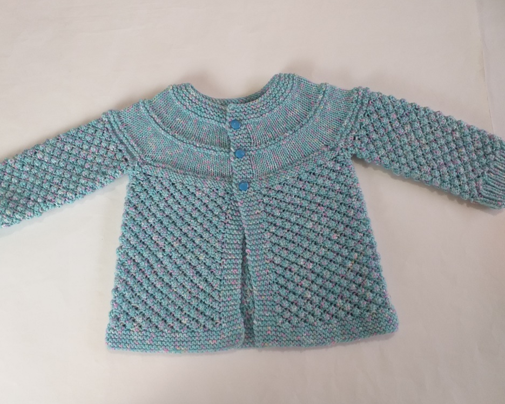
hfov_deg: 62.2
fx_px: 418
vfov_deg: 51.5
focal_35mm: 28
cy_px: 198
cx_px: 244
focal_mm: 3.6
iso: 50
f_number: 1.9
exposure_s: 1/60
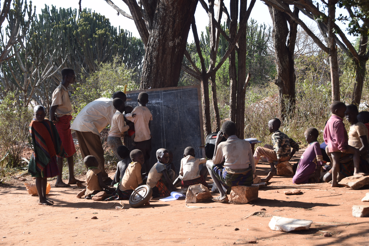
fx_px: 707
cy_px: 123
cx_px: 184
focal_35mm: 69
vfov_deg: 19.7
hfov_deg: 29.2
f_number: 8
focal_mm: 46
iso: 220
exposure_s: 1/250
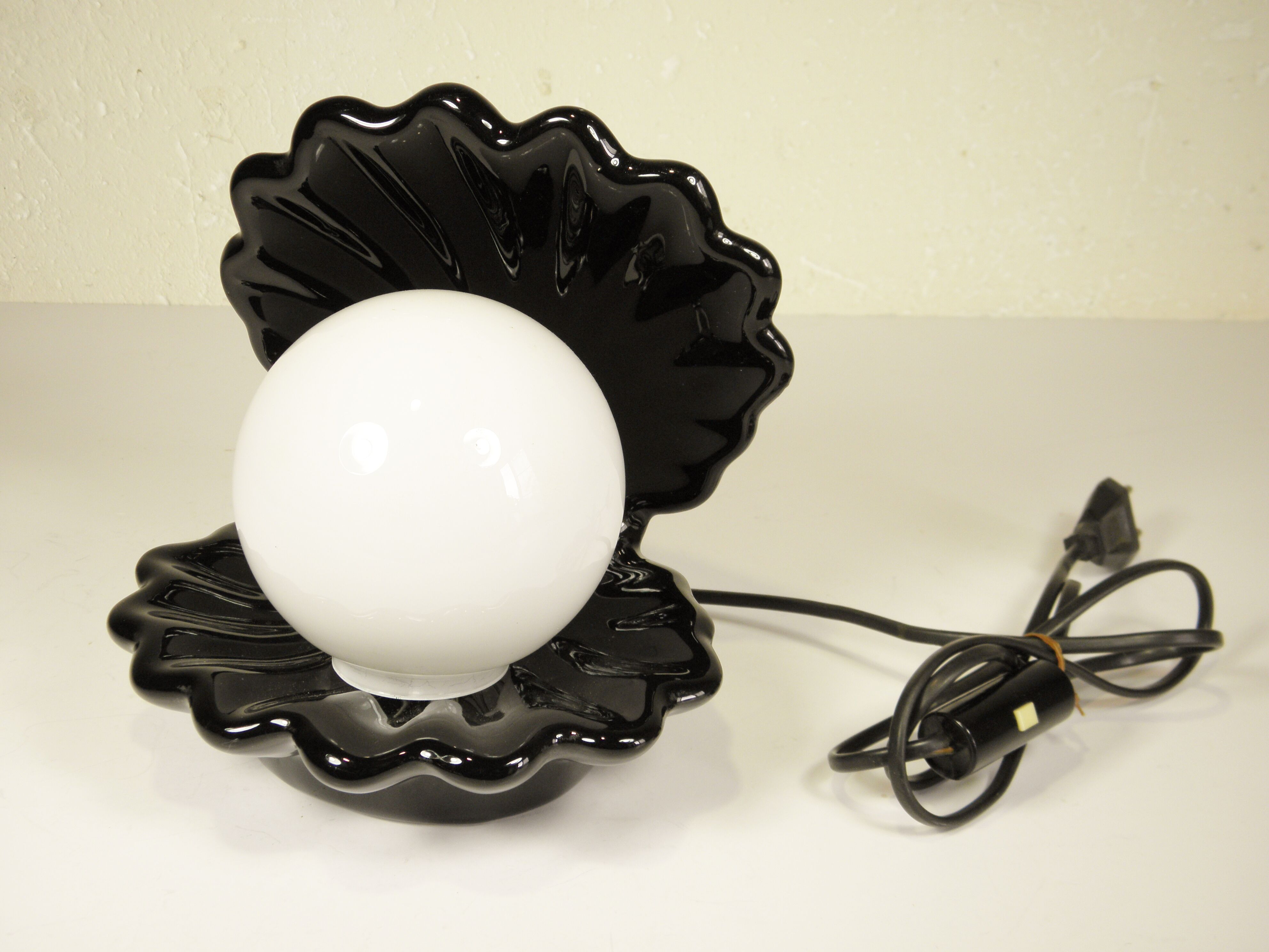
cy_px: 476
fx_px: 1503
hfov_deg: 45.8
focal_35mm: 41
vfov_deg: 35.1
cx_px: 634
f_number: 3.8
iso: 100
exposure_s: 1/100
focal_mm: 7.5
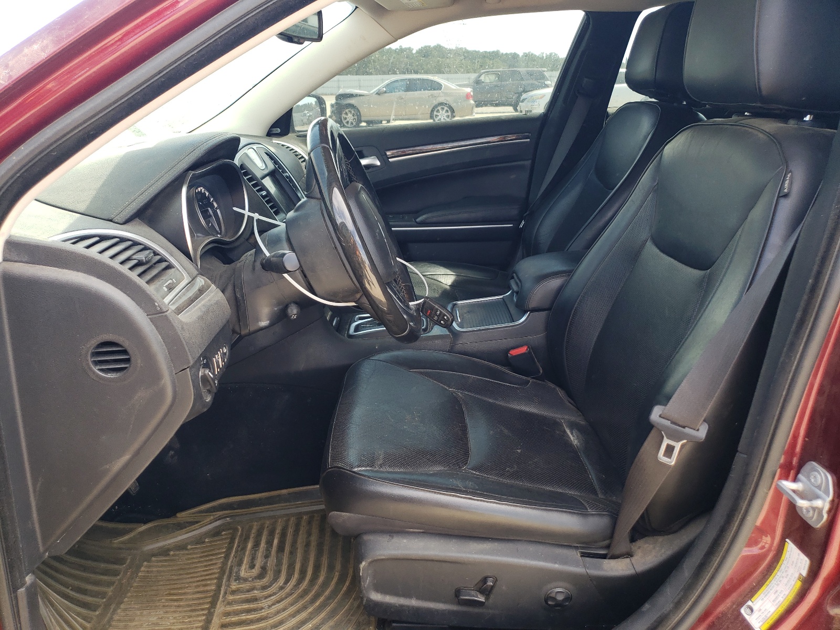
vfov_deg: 53.1
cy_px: 315
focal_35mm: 26
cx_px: 420
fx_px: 631
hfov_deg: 67.3
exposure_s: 1/227
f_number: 1.5
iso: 50
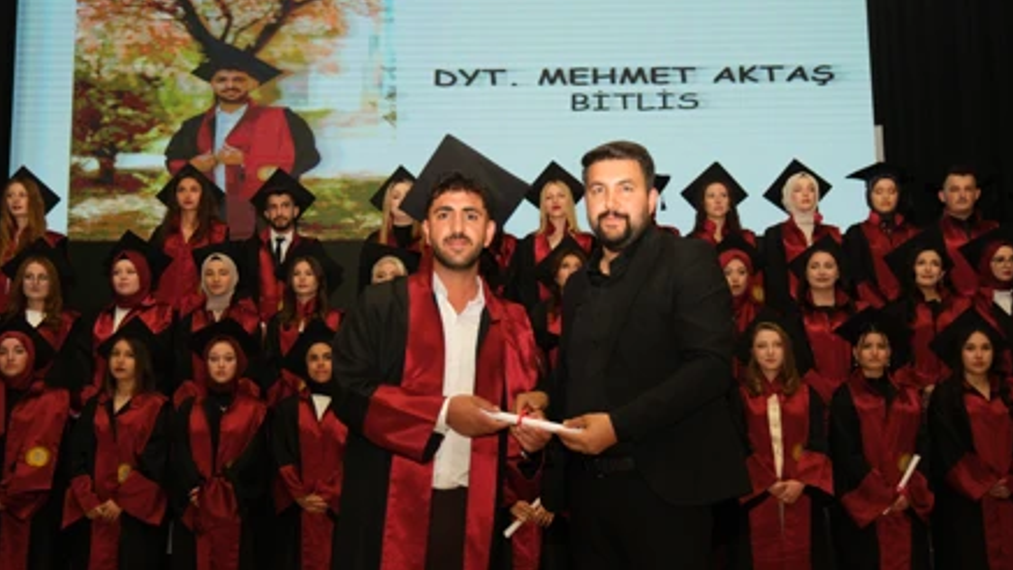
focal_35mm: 39
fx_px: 1048
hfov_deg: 51.6
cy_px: 300
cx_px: 508
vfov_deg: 30.4
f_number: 2.8
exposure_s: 1/160
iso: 1000
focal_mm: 24.9
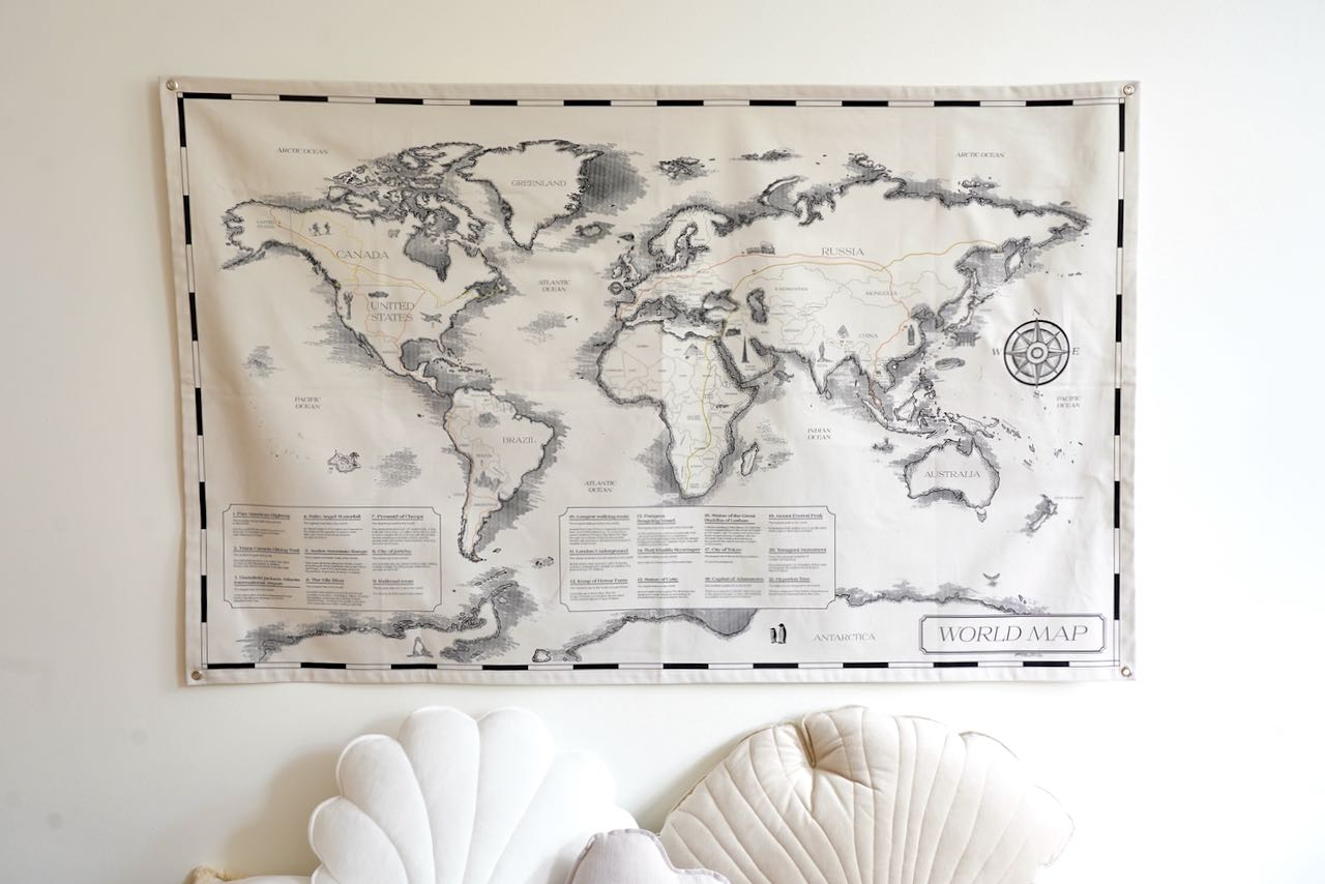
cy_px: 442
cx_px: 662
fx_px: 1546
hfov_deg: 46.4
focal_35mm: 42
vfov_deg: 31.9
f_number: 7.1
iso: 1000
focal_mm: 42
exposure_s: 1/30
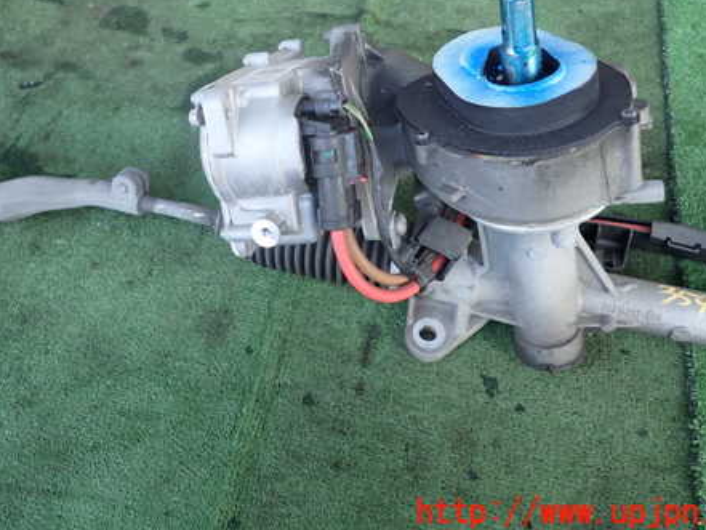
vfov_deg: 41.2
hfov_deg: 53.7
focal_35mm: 34
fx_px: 694
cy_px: 173
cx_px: 298
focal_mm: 4.5
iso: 200
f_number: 2
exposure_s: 1/125
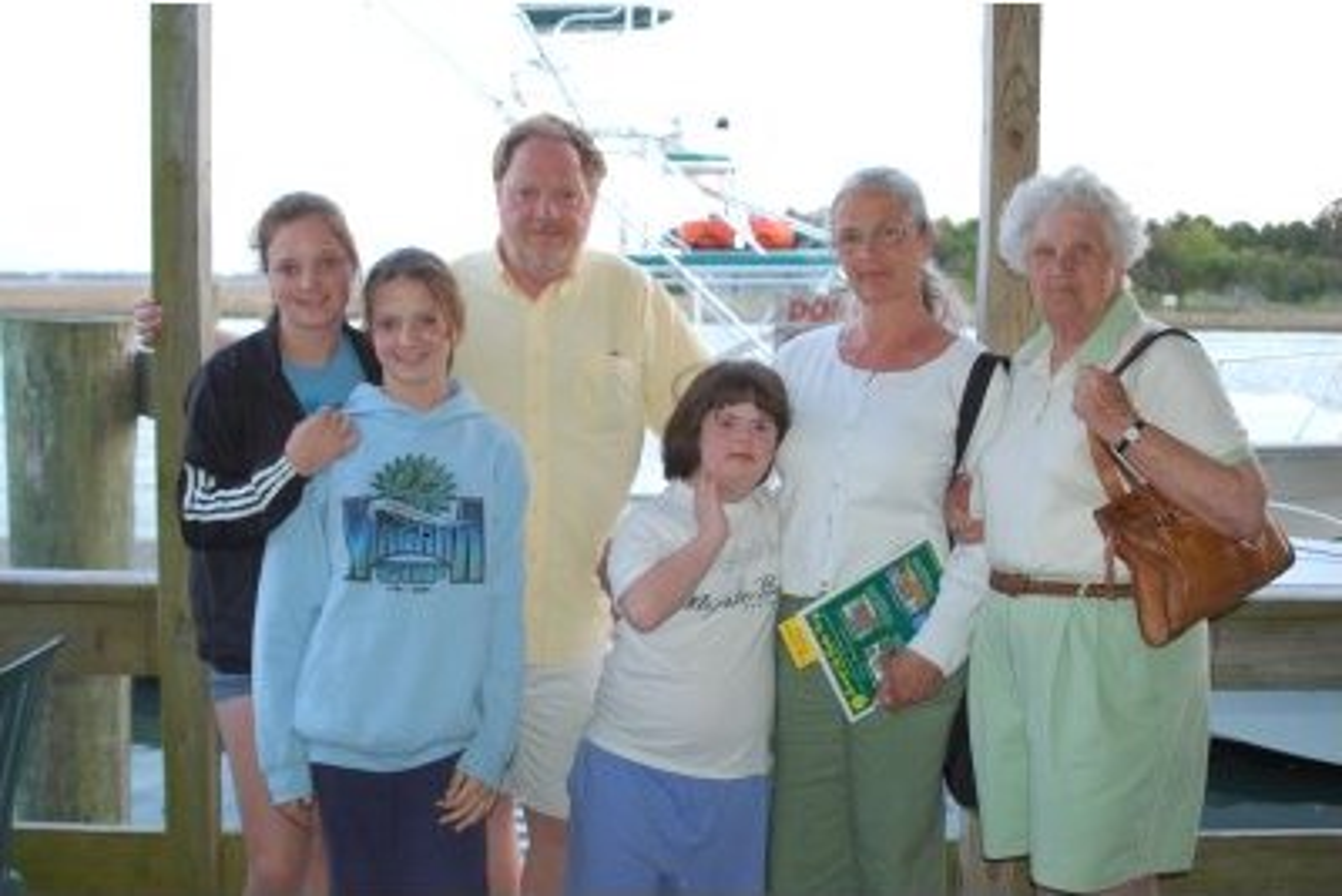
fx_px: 1566
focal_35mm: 42
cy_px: 448
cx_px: 671
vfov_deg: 31.9
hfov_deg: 46.4
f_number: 3.5
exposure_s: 1/60
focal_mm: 28
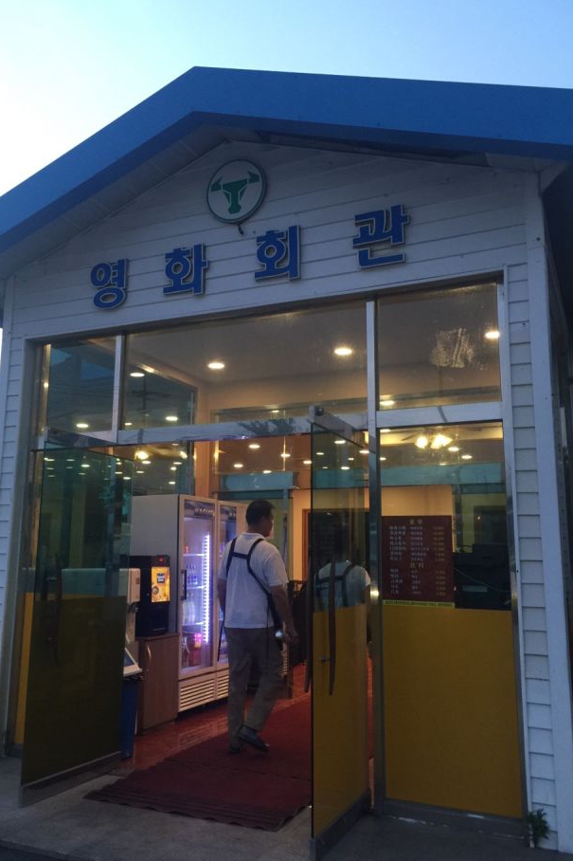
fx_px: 740
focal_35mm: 31
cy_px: 426
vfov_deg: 60.3
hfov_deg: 42.2
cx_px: 245
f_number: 2.2
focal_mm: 4.15
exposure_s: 1/30
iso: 50
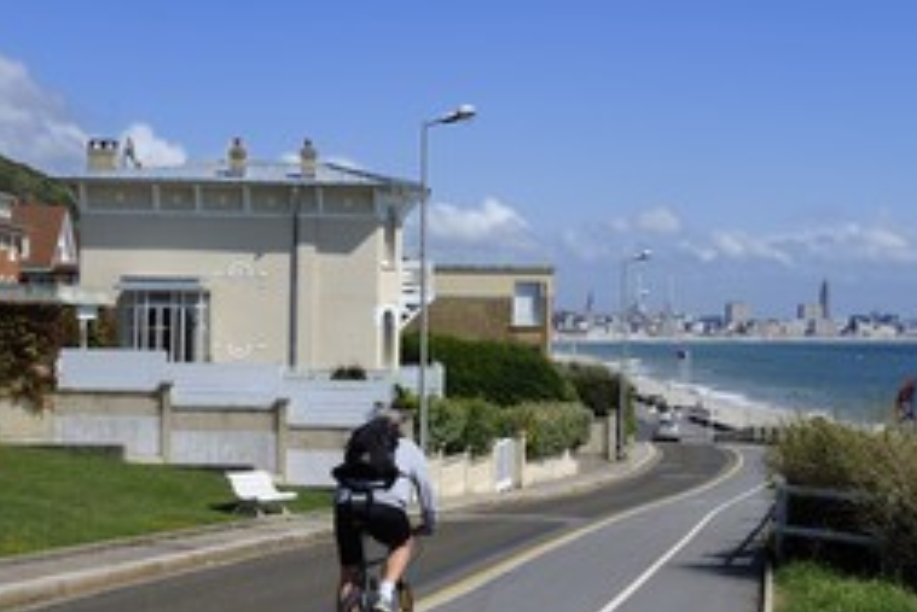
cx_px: 551
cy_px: 290
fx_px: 1606
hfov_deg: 31.8
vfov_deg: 21.6
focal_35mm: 63
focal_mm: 38
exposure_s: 1/500
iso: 200
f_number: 9
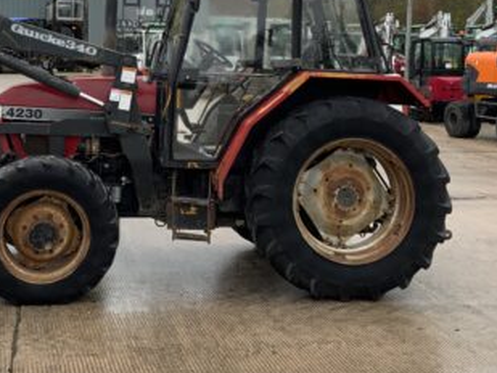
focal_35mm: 60
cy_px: 56
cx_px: 167
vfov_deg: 23.9
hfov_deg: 31.9
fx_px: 862
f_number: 1.8
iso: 16
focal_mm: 3
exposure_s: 1/358
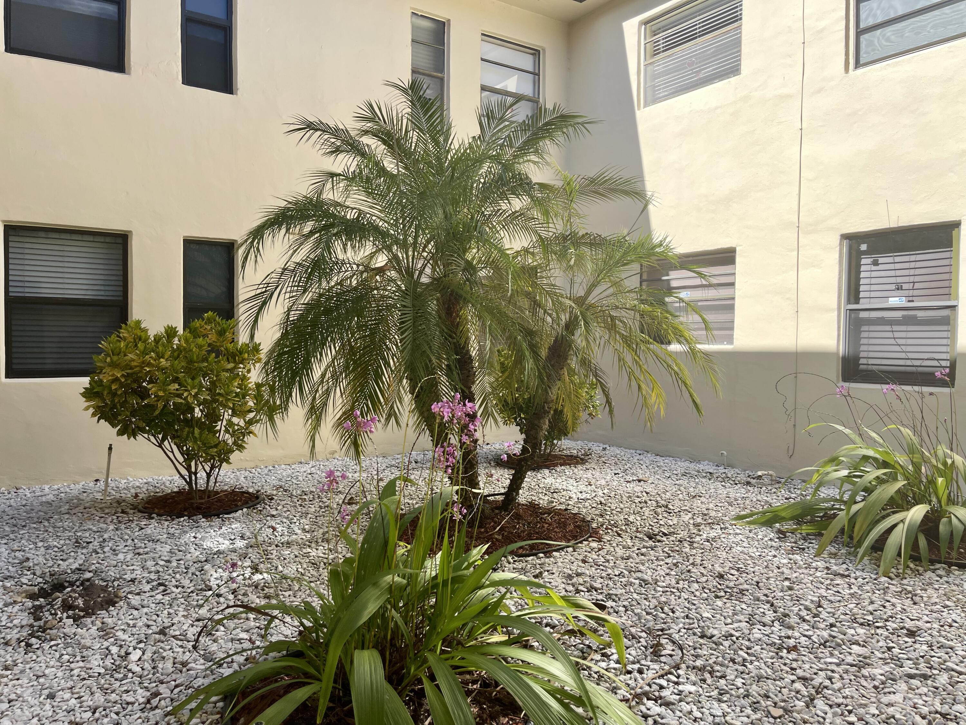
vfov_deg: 54.9
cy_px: 362
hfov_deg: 69.4
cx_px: 483
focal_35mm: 25
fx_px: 698
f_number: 1.6
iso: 32
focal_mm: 5.1
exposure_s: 1/796
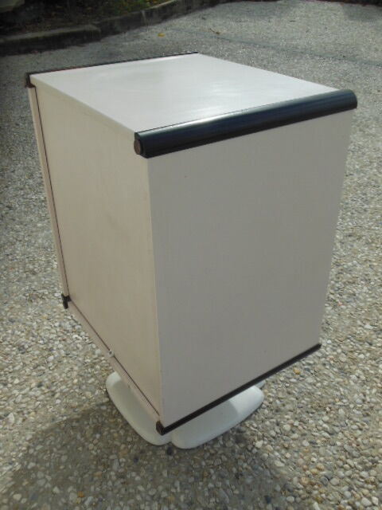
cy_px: 255
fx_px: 486
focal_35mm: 33
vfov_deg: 55.4
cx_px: 191
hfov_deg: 42.9
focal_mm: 6
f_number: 3.5
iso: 125
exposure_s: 1/1250
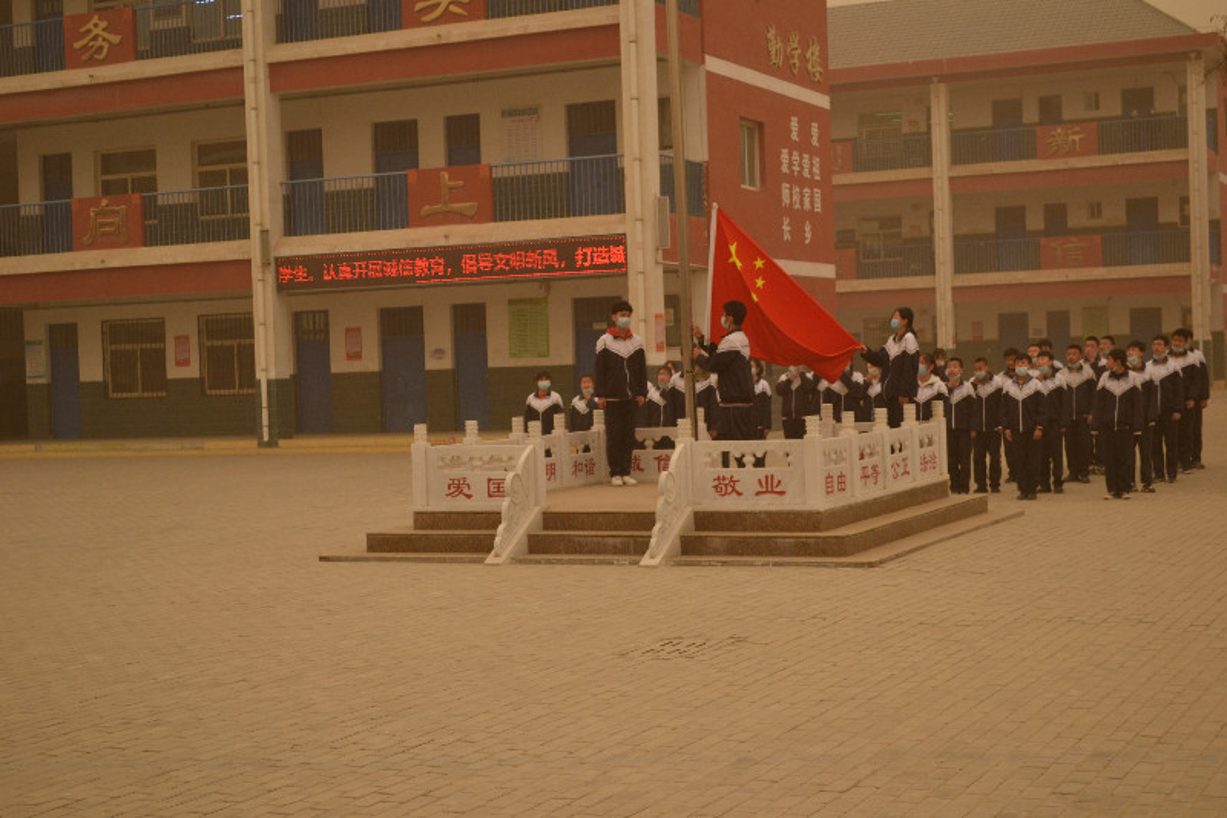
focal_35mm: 57
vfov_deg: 23.8
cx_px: 614
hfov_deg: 35.1
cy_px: 409
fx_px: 1942
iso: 400
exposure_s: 1/640
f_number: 5
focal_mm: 38
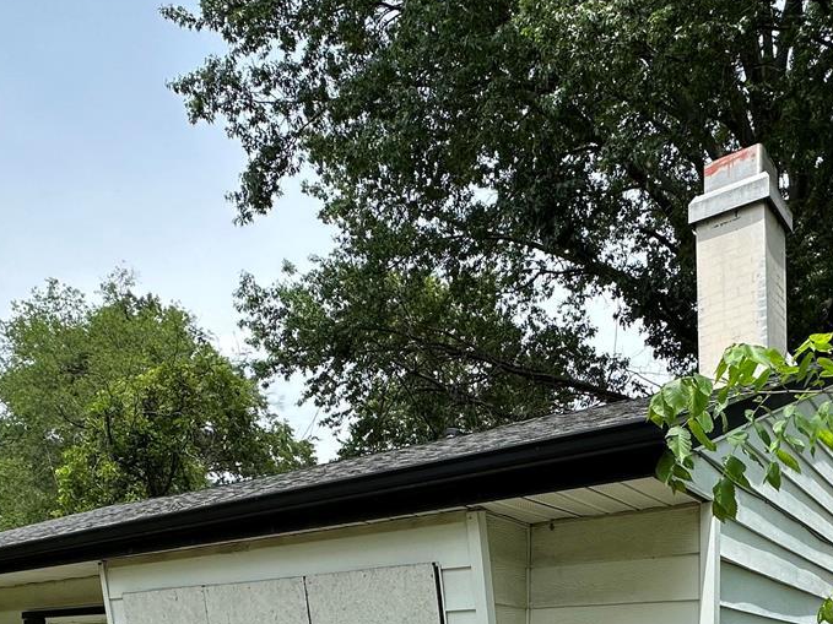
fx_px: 794
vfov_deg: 37.2
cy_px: 660
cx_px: 476
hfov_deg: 55.2
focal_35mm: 33
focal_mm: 2.22
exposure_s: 1/1715
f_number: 2.2
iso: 50
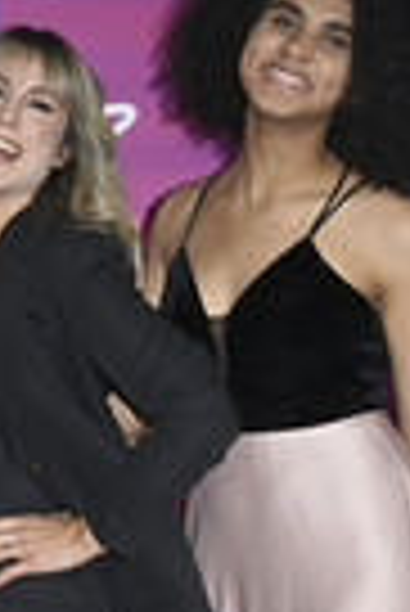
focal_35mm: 119
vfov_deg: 17.2
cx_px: -327
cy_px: 382
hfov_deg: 10.8
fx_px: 2028
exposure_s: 1/250
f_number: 5.6
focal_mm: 36
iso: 500
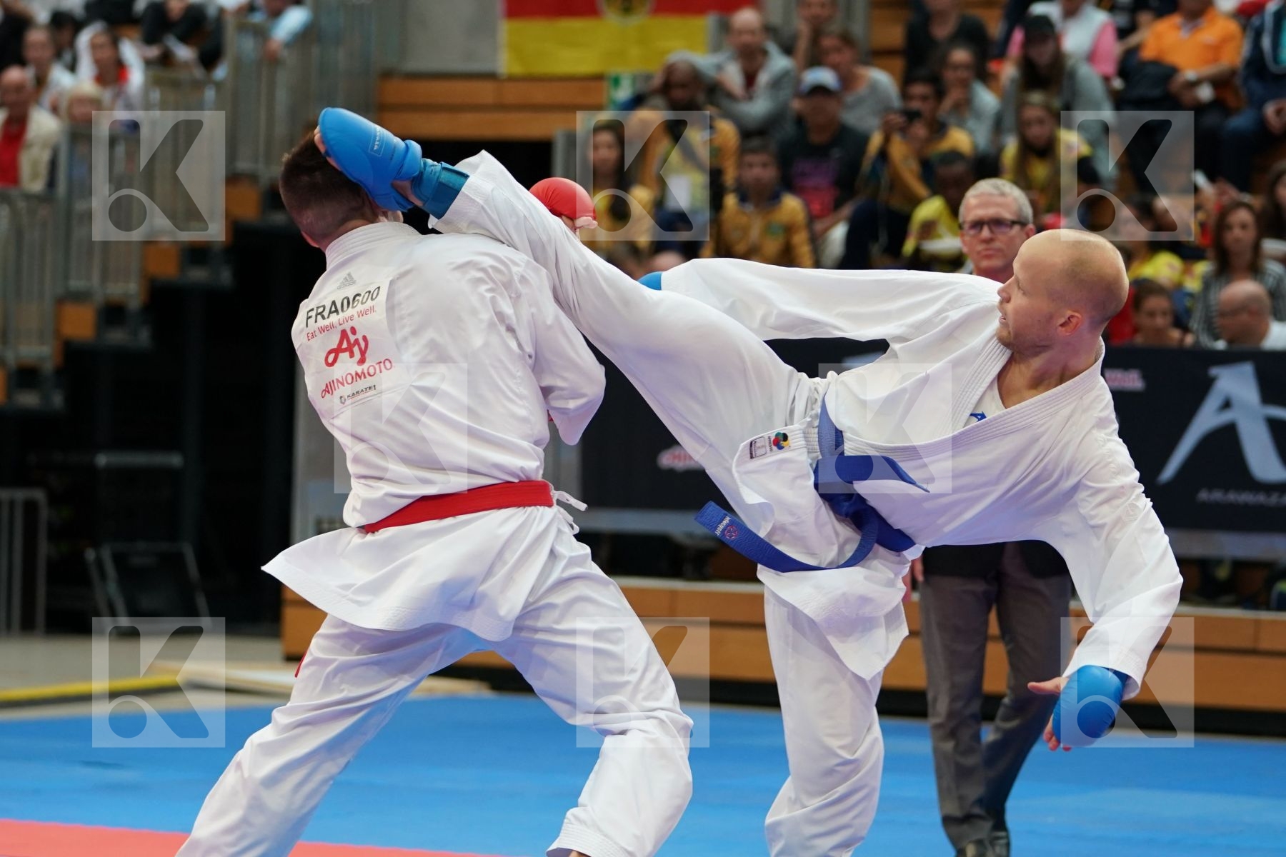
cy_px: 428
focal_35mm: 147
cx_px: 643
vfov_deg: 9.3
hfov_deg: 14.0
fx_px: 5251
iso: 1600
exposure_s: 1/1000
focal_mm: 98
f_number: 2.8
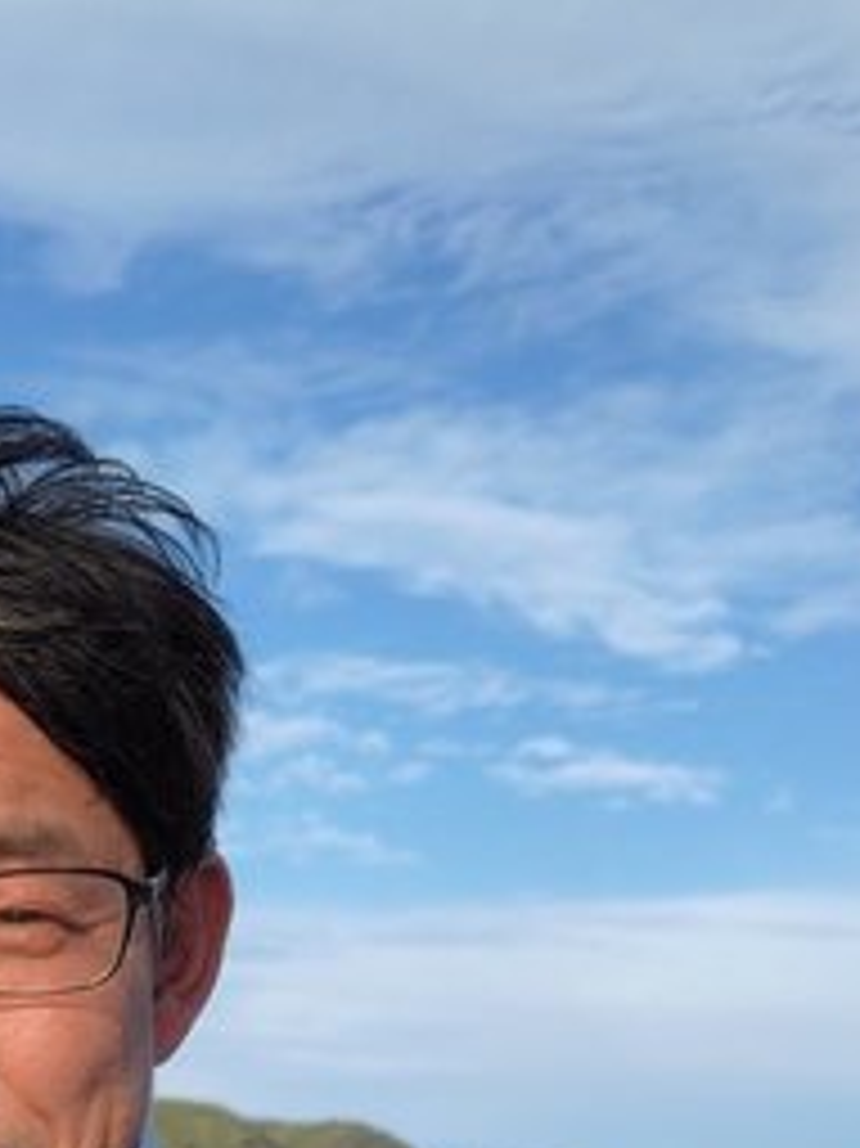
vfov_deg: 21.5
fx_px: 2553
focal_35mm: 77
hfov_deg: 17.9
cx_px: -239
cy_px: 1693
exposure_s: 1/2350
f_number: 1.9
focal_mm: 5.6
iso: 50
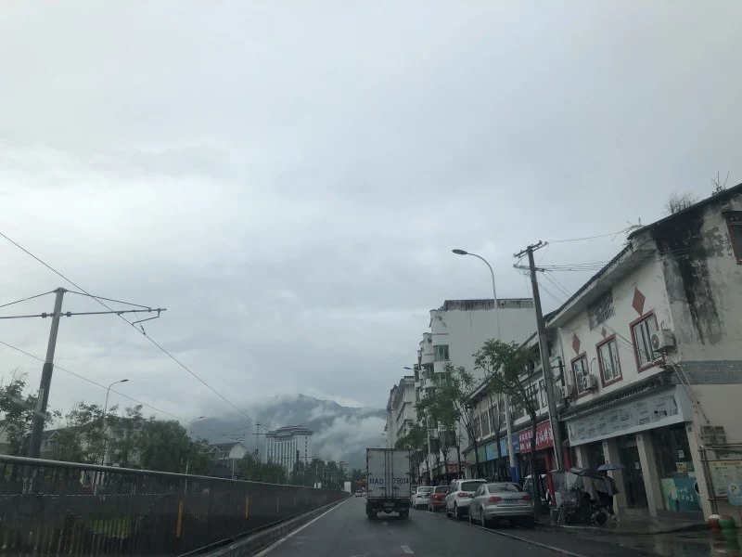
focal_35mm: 28
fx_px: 600
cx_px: 371
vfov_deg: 49.7
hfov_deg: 63.4
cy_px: 278
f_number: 1.8
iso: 20
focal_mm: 4
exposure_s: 1/1715
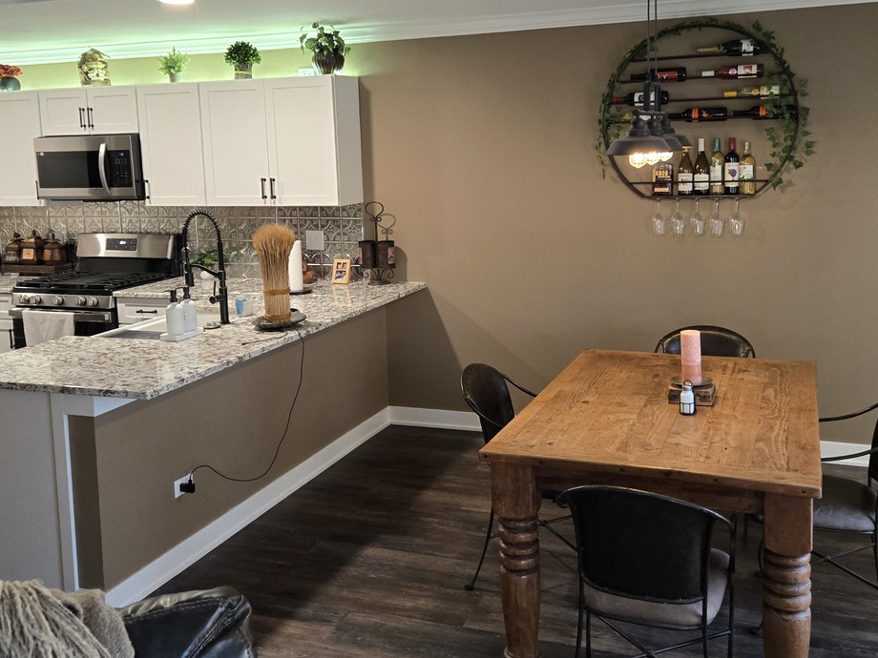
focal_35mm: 36
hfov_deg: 51.3
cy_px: 245
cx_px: 475
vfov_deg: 39.4
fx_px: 913
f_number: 1.8
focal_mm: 5.4
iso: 500
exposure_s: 1/120
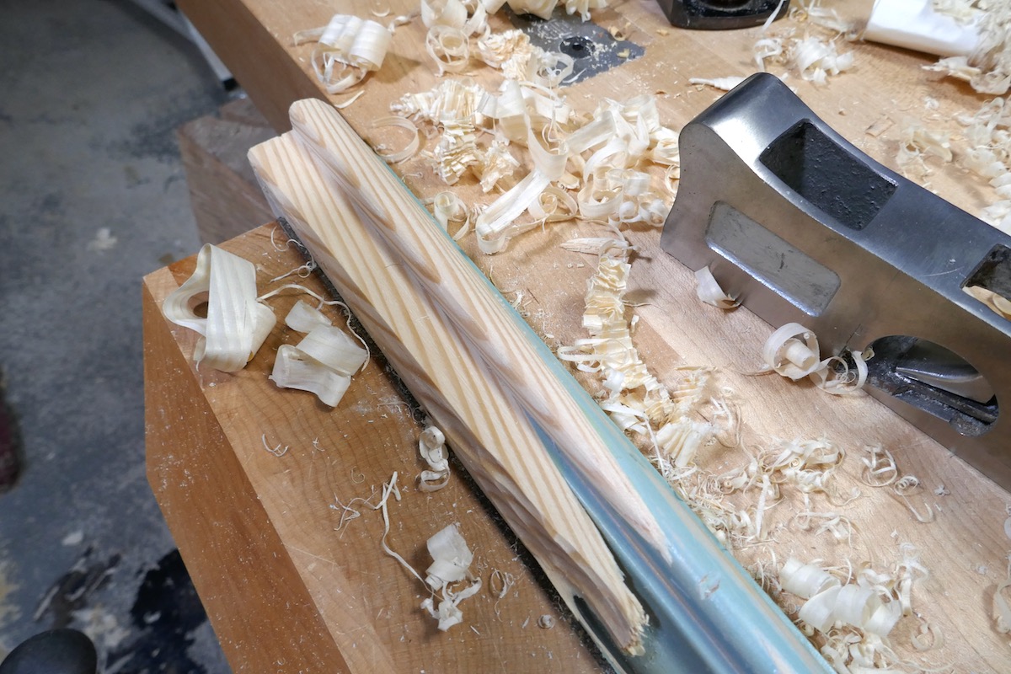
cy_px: 337
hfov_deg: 71.5
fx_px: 702
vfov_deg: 51.3
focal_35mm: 25
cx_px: 506
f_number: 5.6
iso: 500
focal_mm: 9.1
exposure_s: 1/60
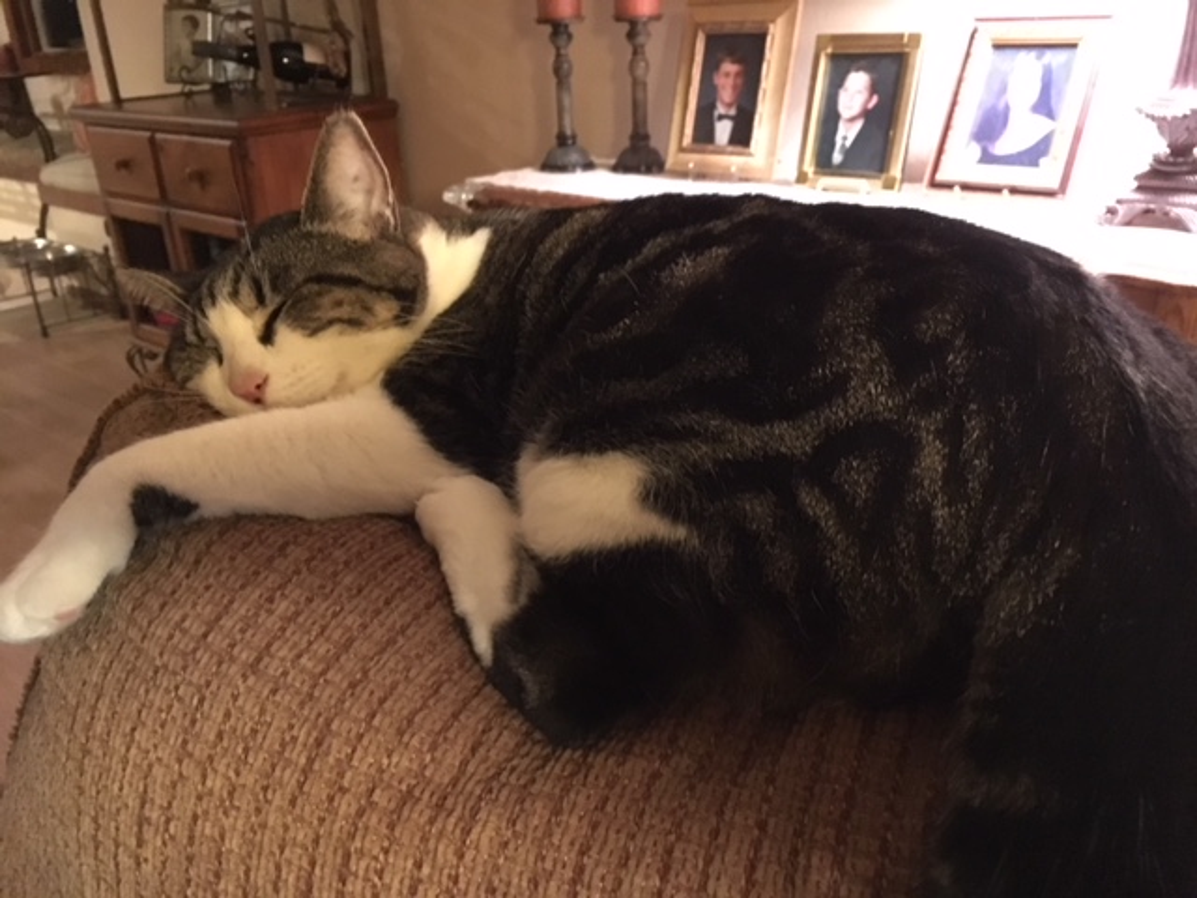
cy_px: 449
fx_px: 1003
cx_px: 598
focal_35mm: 29
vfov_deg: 48.2
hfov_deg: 61.7
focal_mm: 4.15
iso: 1000
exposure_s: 1/15
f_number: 2.2
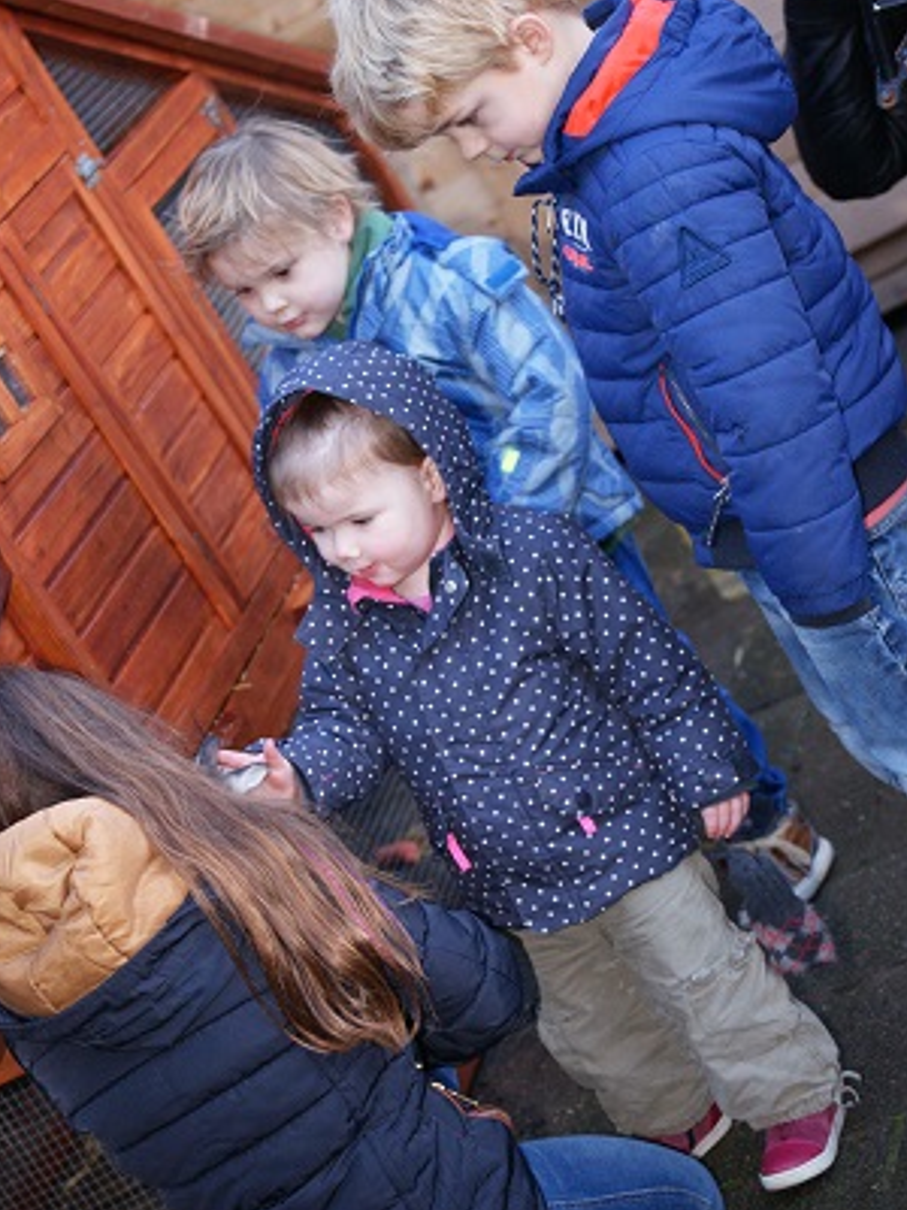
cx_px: 407
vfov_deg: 18.2
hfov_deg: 13.7
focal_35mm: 108
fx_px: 3773
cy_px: 611
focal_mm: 90
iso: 800
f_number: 5
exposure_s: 1/100
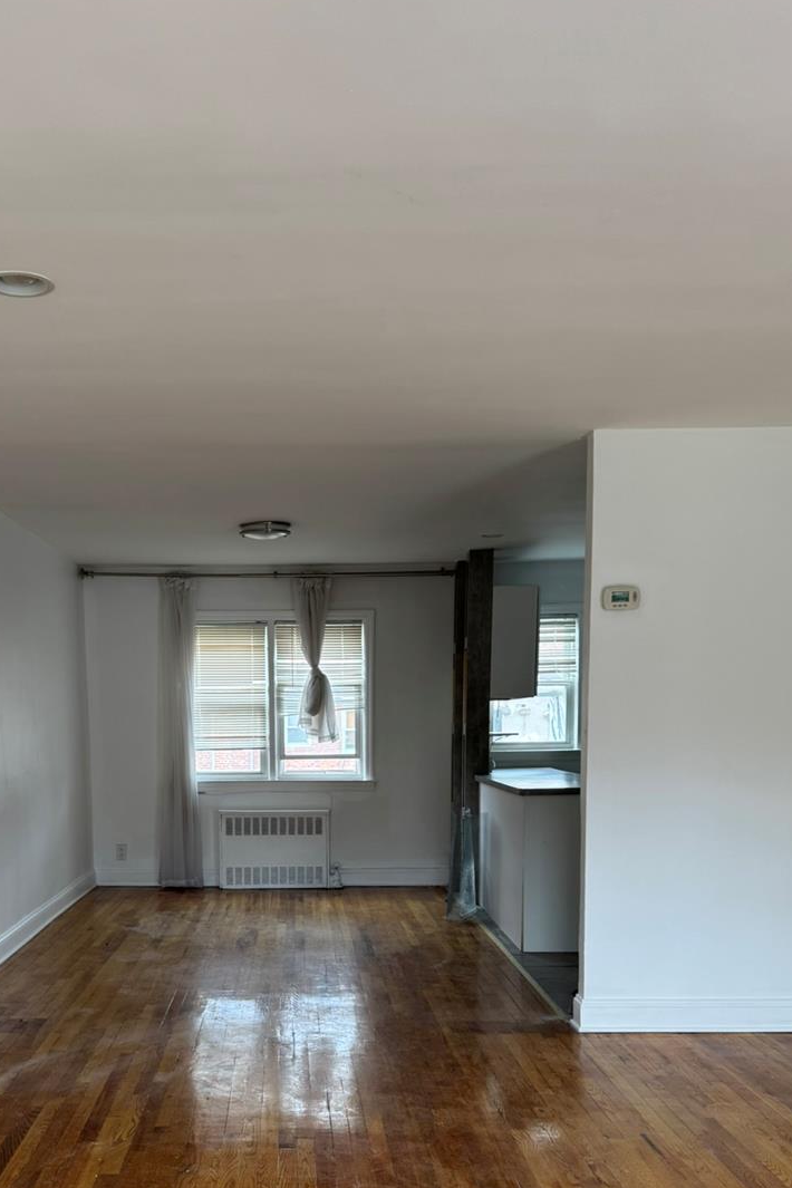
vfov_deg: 51.6
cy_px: 841
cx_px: 272
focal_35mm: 36
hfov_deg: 36.5
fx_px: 1188
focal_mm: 6.76
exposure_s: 1/121
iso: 125
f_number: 1.78
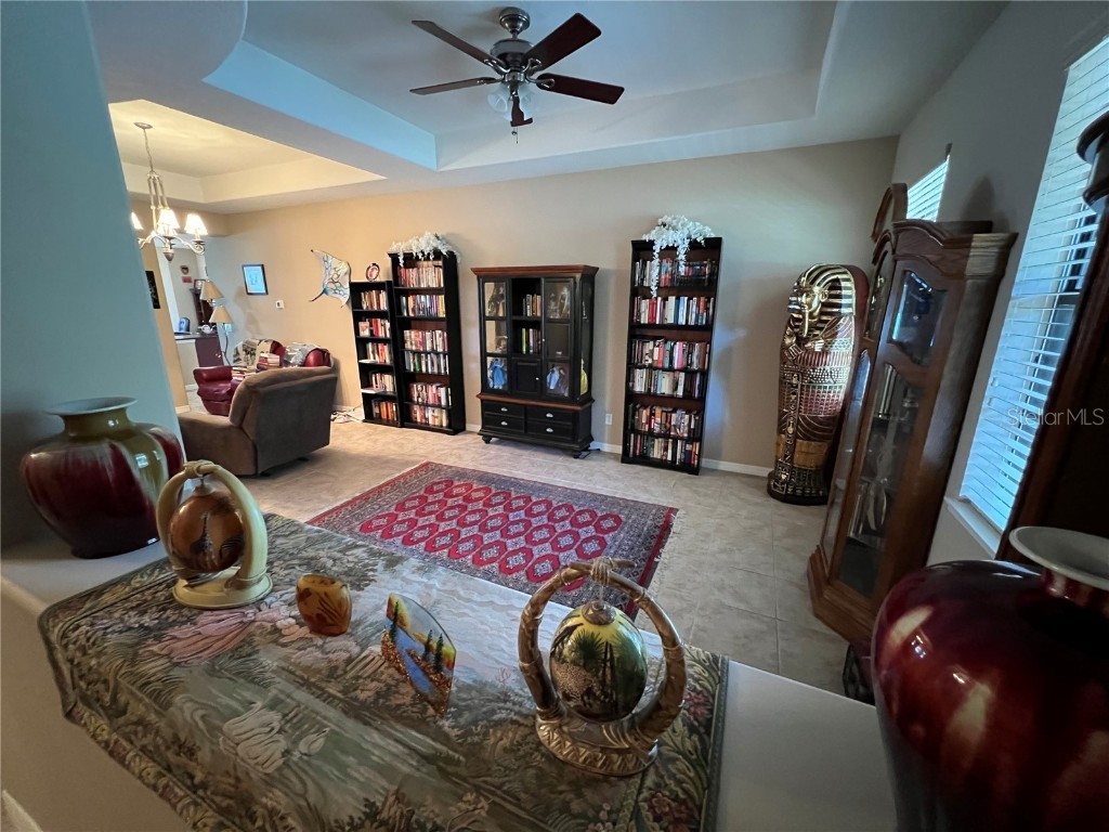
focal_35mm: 13
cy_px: 416
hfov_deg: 106.2
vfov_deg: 89.9
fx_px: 416
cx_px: 554
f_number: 1.8
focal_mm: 1.57
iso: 1000
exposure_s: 1/40
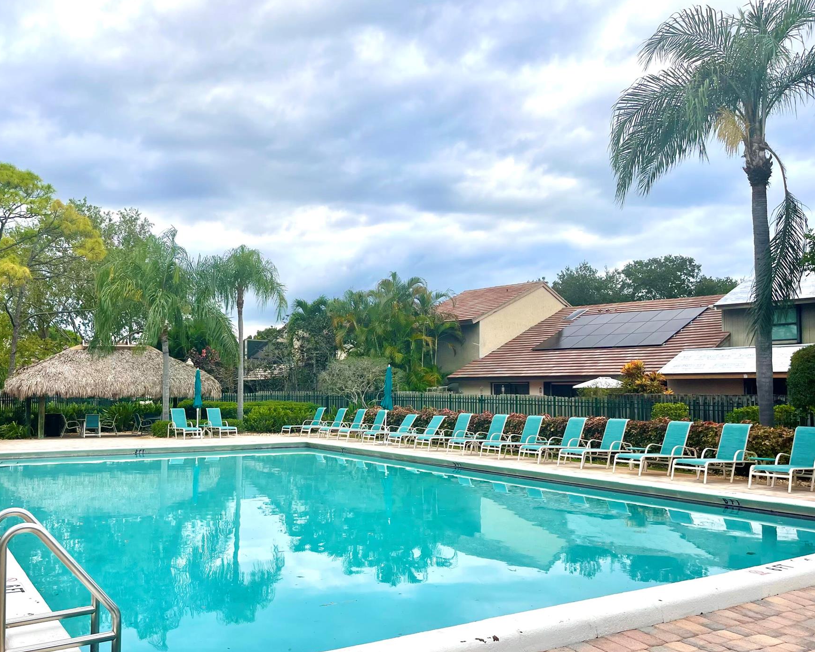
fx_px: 724
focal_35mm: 30
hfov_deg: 58.5
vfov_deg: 48.5
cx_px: 349
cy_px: 352
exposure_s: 1/684
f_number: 1.6
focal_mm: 5.1
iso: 32
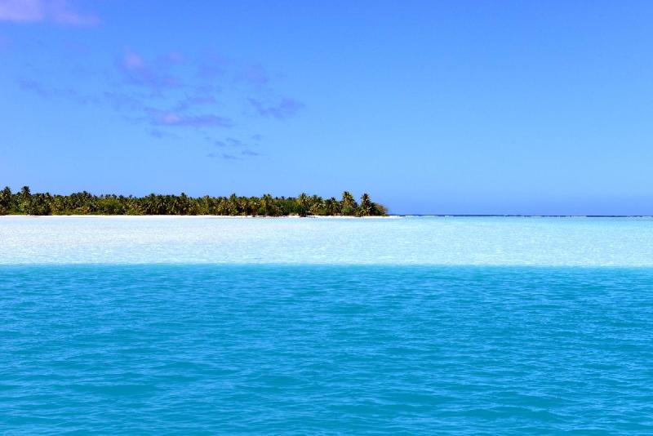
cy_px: 218
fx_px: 1089
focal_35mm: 60
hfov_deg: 33.4
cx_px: 326
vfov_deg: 22.6
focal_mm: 60
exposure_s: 1/500
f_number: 11
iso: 200
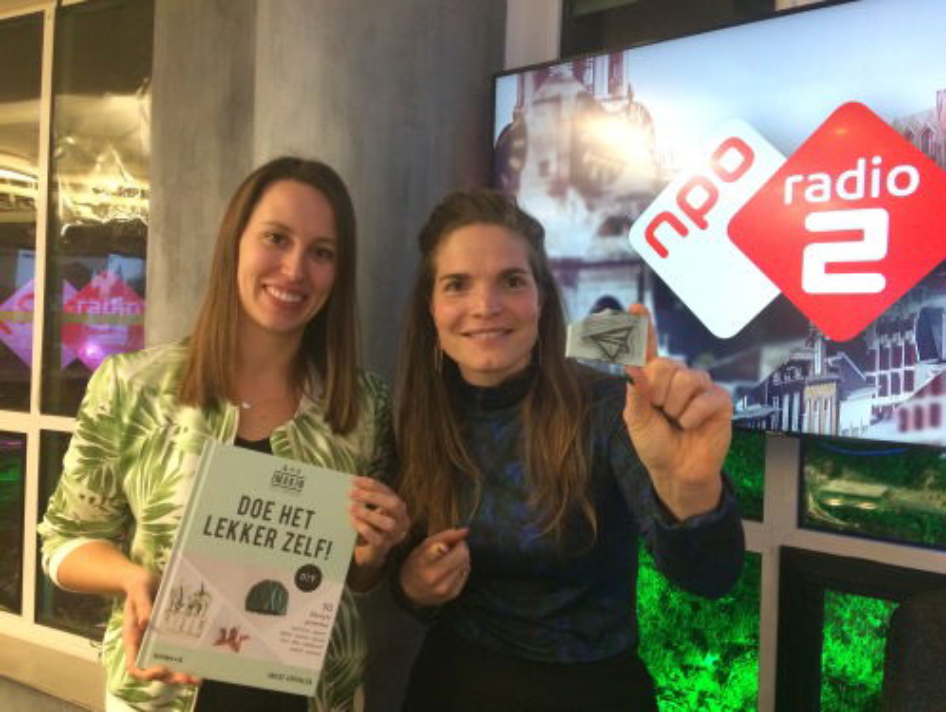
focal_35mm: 29
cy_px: 356
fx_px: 794
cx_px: 473
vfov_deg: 48.3
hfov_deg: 61.6
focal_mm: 4.15
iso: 320
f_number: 2.2
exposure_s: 1/20
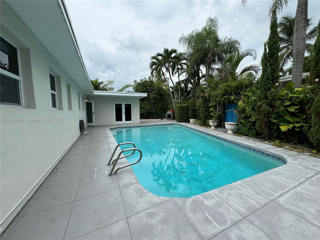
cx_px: 160
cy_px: 120
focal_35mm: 14
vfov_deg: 85.7
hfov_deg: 102.1
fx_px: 129
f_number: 2.2
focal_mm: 2.22
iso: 40
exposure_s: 1/664
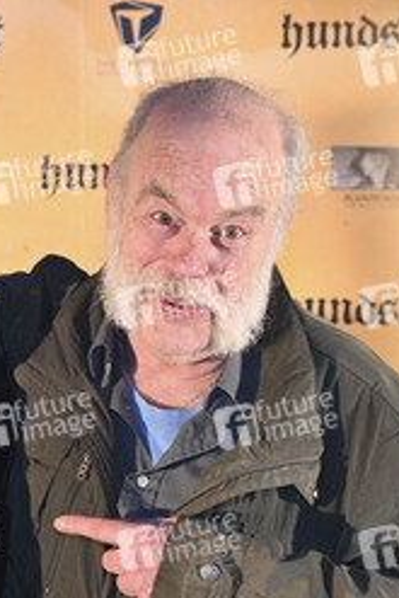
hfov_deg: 10.1
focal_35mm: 135
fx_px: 2241
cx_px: -30
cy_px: 361
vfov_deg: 15.2
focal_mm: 74
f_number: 6
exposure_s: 1/200
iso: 2500
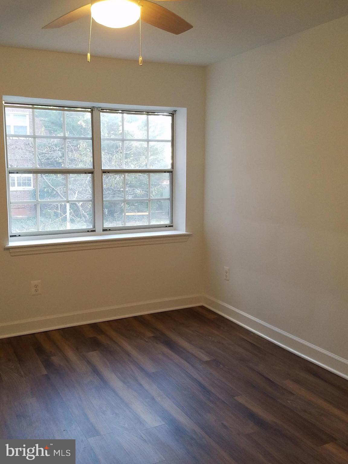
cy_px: 232
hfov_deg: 53.1
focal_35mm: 26
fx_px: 349
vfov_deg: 67.3
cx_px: 174
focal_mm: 4.2
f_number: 1.7
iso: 160
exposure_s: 1/60
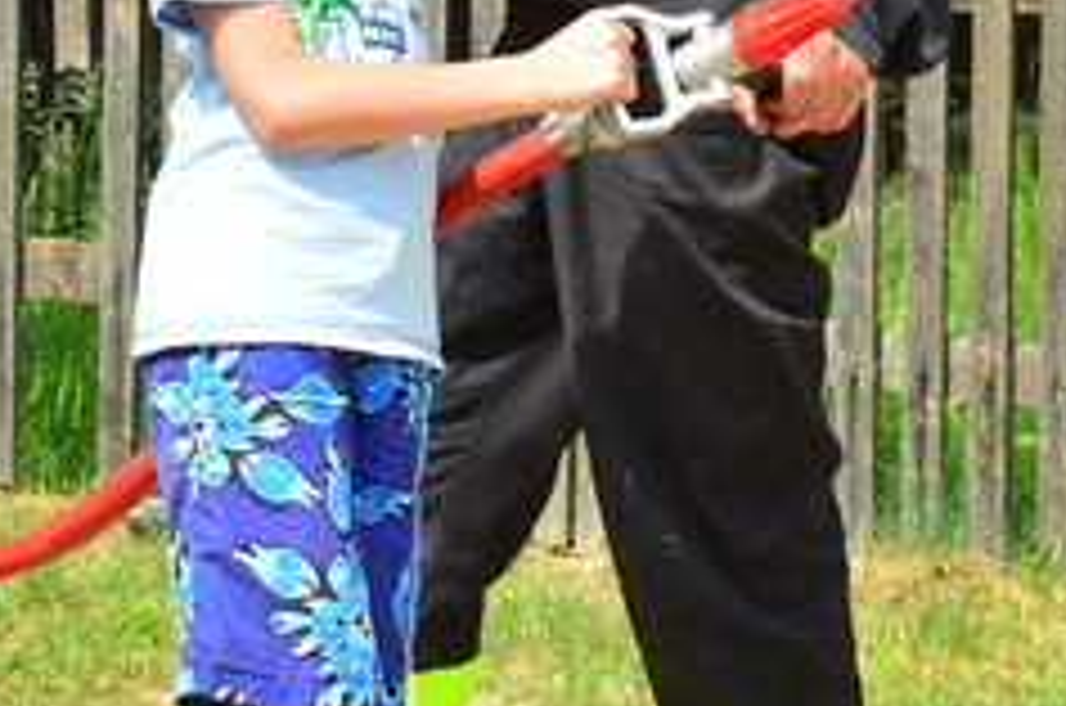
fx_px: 7314
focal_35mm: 248
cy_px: -135
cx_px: -261
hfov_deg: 8.2
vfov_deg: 5.5
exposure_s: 1/125
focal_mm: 55
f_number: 8
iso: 100
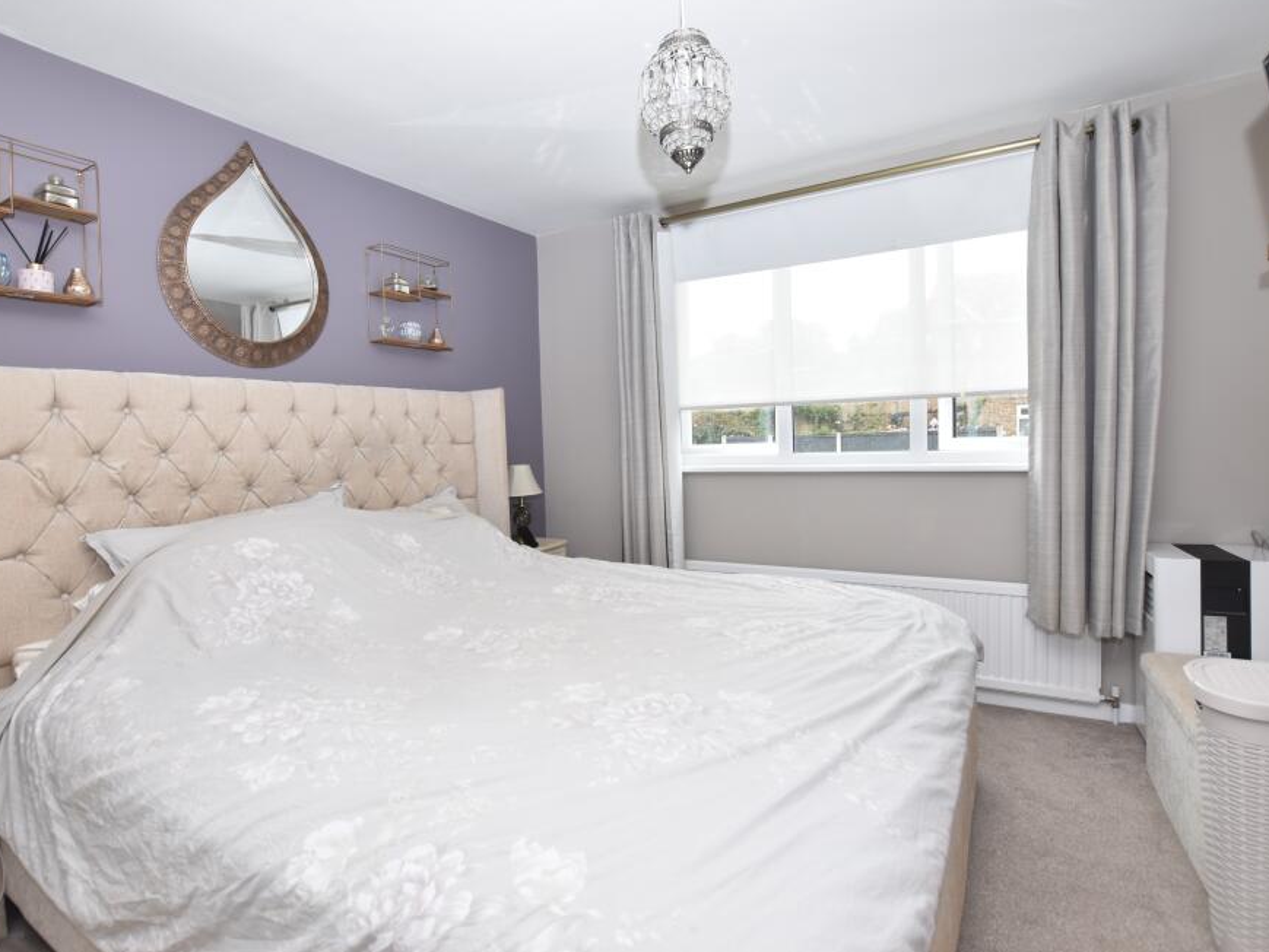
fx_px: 623
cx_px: 587
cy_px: 456
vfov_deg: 74.7
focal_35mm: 17
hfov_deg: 90.9
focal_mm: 10
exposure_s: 1/40
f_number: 4.5
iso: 100
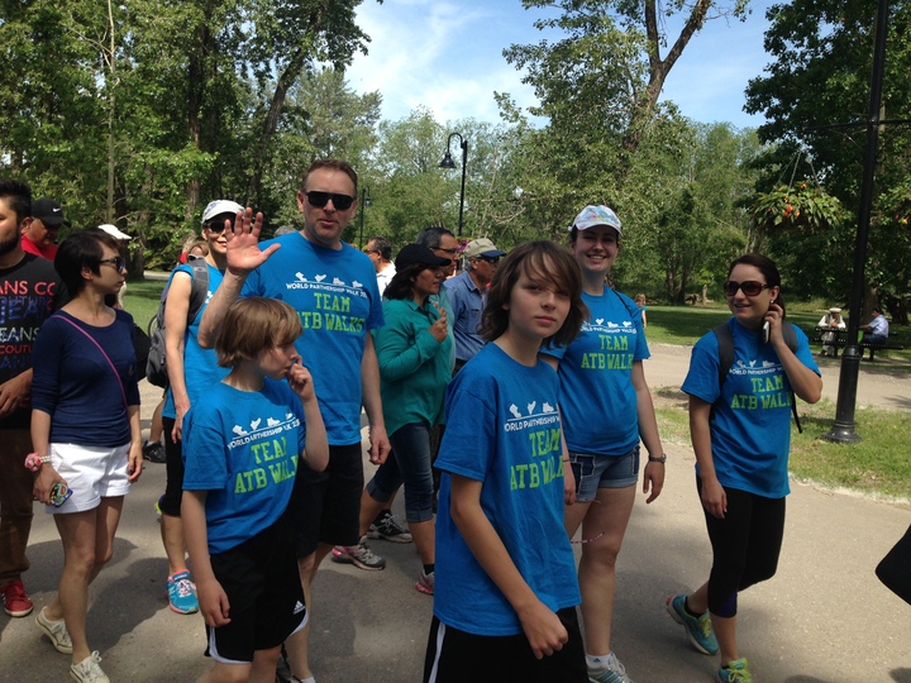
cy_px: 342
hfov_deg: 55.4
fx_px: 868
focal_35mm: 33
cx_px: 456
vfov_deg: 42.9
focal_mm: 4.12
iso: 50
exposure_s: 1/821
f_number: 2.4
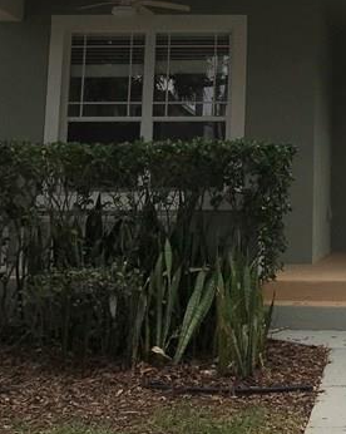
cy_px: 25
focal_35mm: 81
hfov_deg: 18.4
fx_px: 1039
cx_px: 352
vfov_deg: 22.9
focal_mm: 3.99
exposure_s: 1/2227
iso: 20
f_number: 1.8
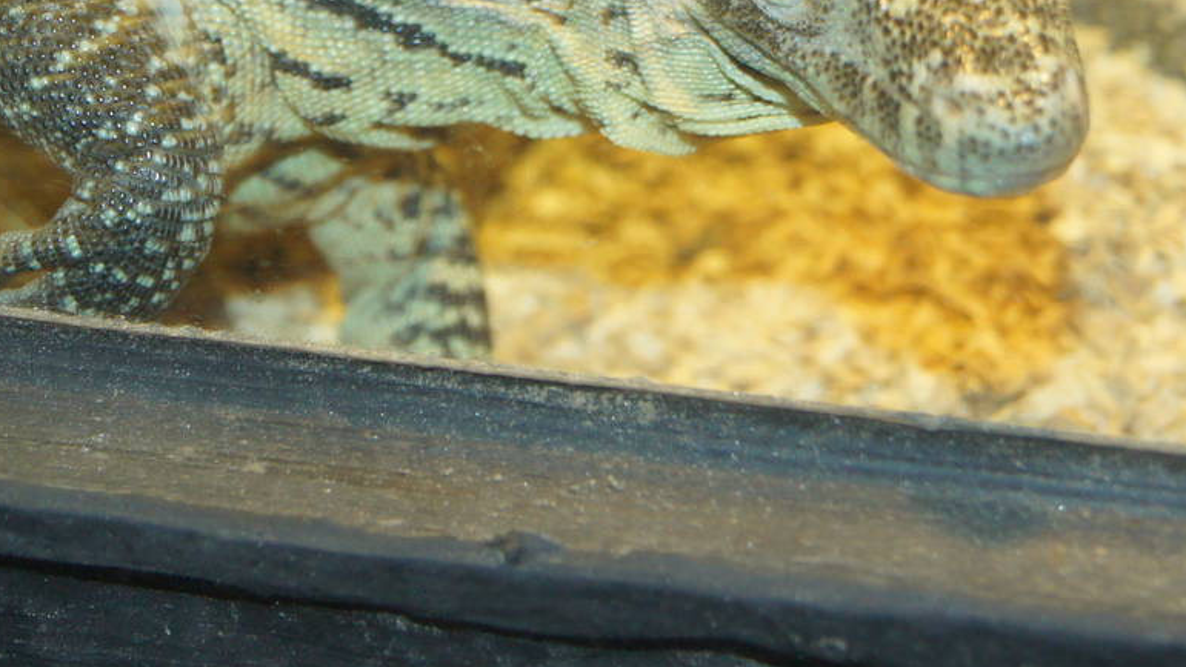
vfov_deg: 7.4
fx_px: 5127
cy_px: -21
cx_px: 574
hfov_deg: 13.2
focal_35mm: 163
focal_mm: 50
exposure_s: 1/80
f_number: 5.6
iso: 640
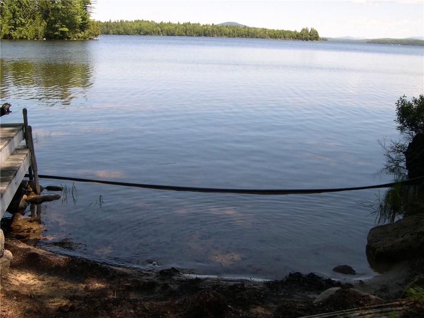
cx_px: 212
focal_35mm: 38
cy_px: 159
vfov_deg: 37.7
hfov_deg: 49.0
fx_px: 465
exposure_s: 1/87.5
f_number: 7.6
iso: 100
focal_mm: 8
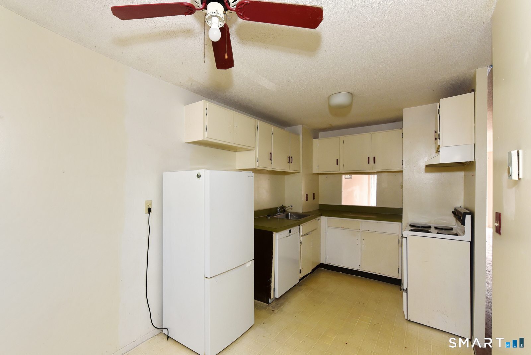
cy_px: 178
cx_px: 266
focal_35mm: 14
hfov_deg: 104.2
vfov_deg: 81.3
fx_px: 207
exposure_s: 1/60
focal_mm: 14
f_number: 6.3
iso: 640
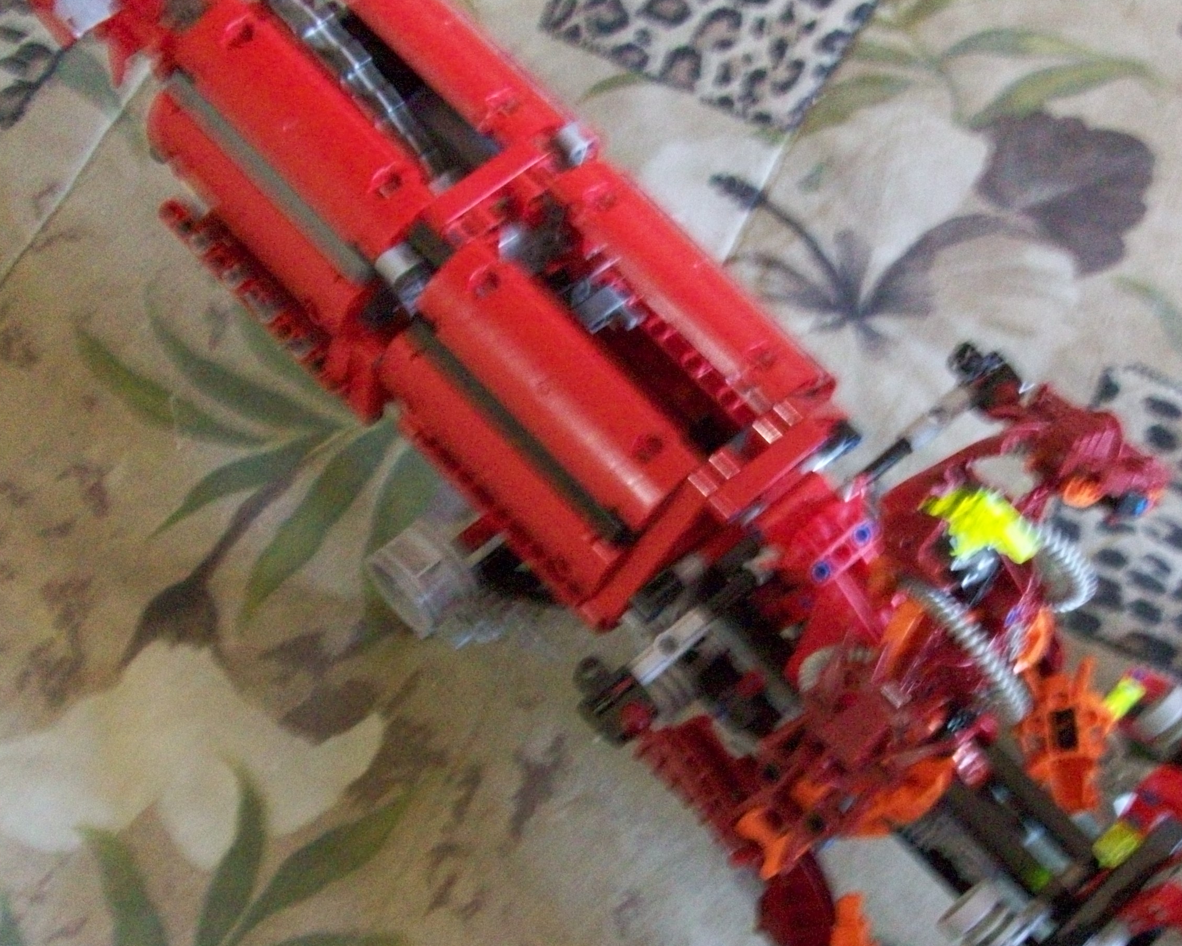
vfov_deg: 31.3
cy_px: 600
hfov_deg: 38.3
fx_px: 1679
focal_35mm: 48
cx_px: 789
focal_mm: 5.7
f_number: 2.8
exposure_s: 1/8
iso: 320
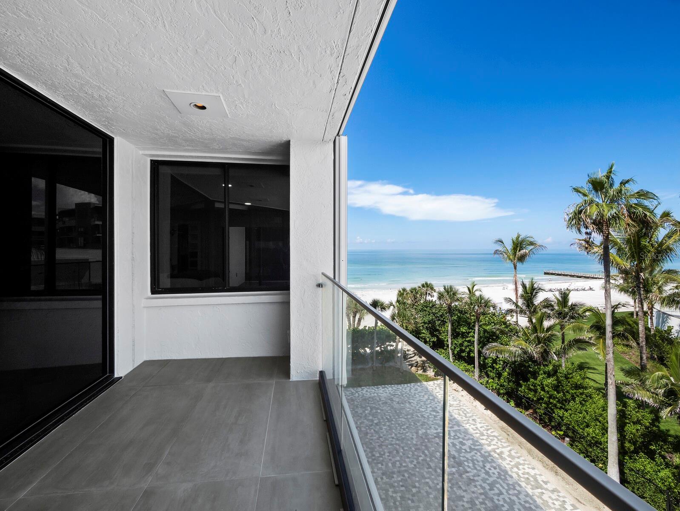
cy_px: 256
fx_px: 275
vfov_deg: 85.7
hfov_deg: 102.0
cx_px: 340
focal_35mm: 14
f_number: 11
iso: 400
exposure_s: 1/80
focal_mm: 7
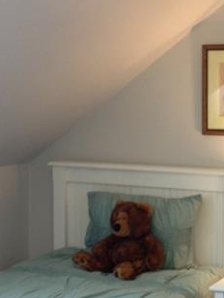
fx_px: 707
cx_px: 171
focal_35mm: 82
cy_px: 134
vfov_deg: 23.8
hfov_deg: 17.9
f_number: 2.4
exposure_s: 1/20
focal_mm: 4.12
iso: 80
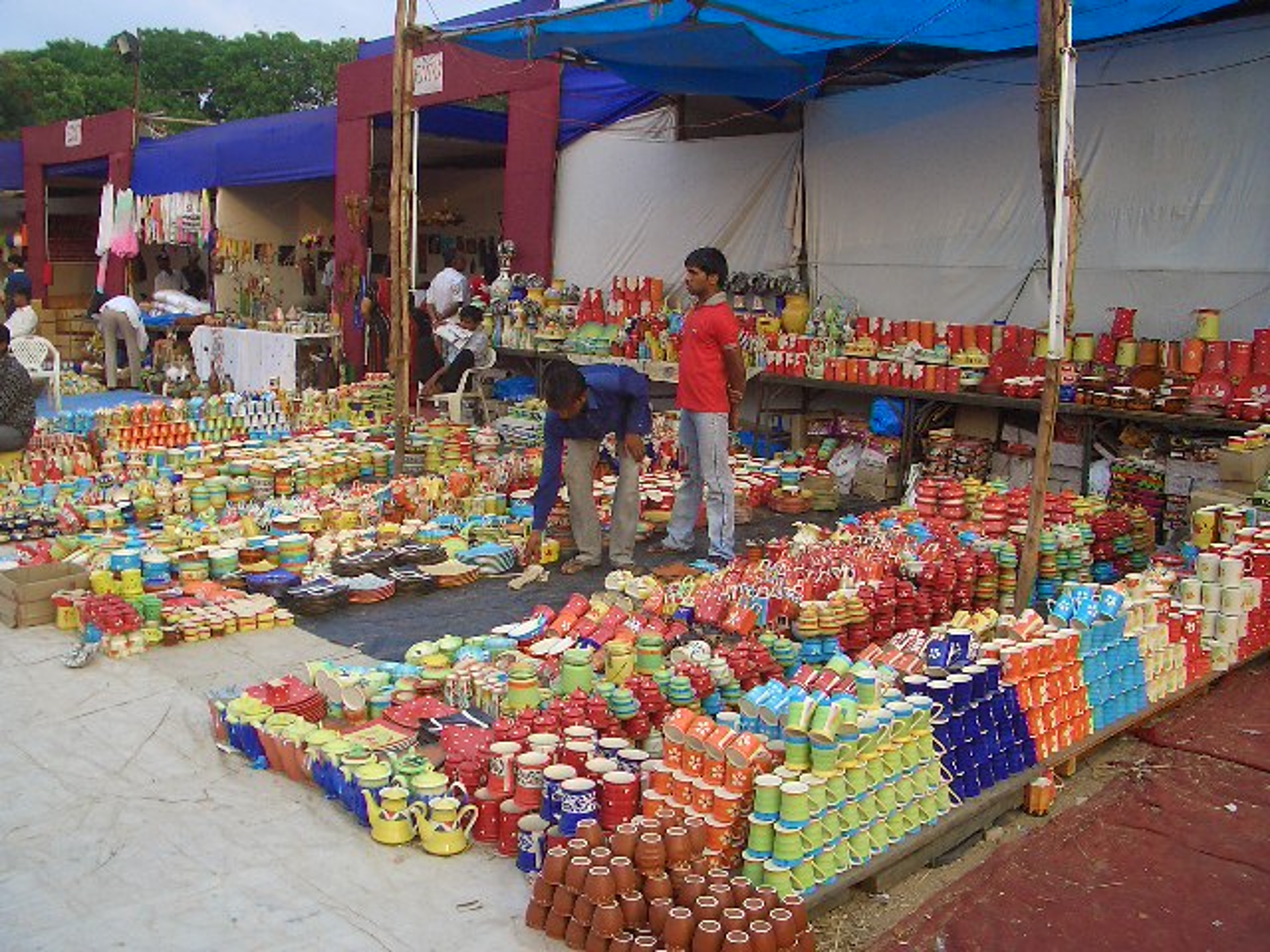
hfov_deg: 52.6
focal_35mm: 35
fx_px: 1284
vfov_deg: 40.7
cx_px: 635
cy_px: 476
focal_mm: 5.8
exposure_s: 1/80
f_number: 4.3
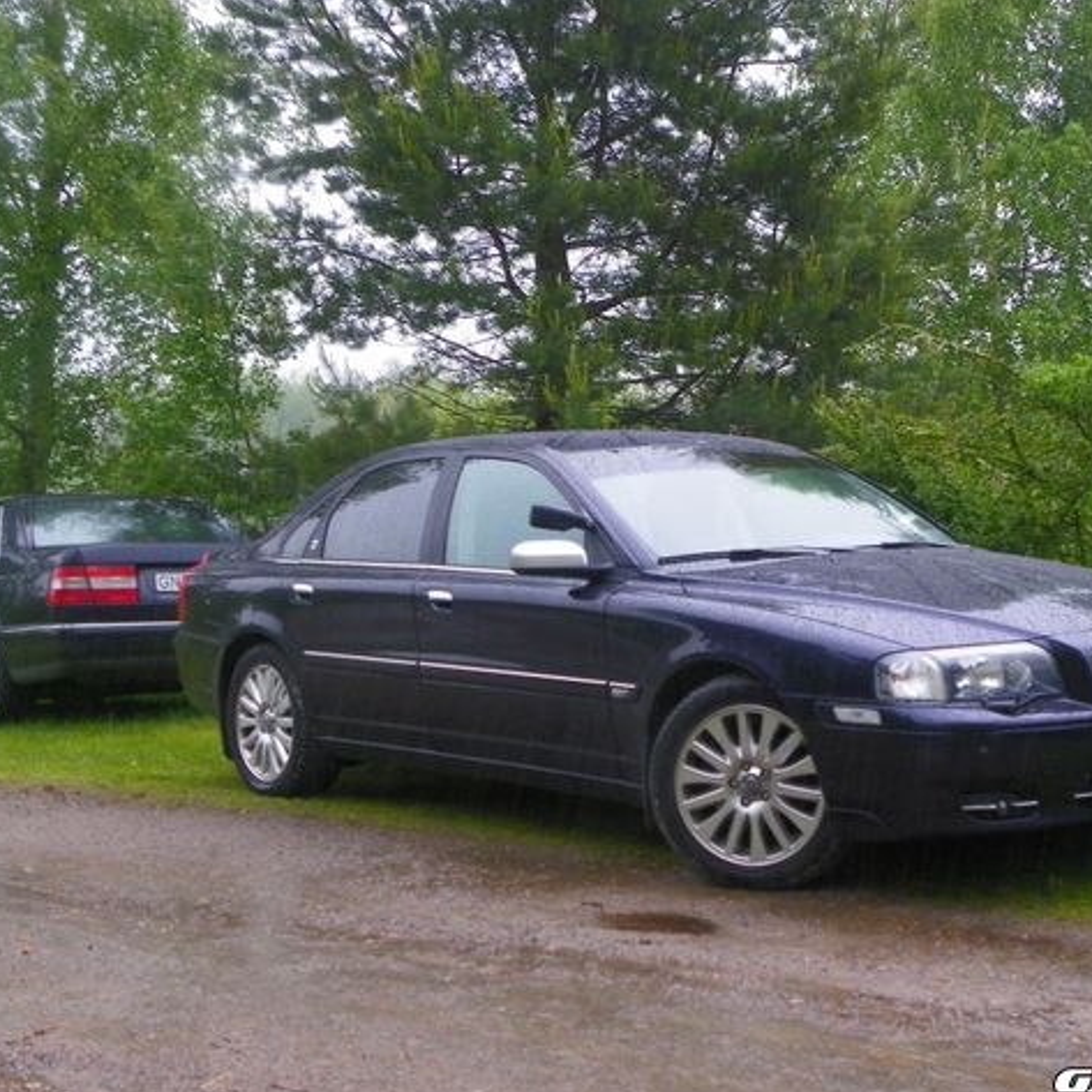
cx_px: 711
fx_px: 1963
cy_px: 549
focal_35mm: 55
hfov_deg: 30.9
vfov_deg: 31.1
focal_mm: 8.2
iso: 125
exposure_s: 1/40
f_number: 3.2
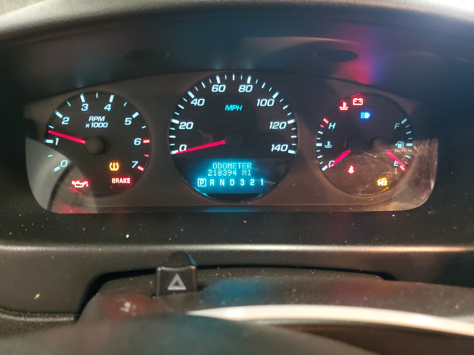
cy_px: 178
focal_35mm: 26
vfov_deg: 53.1
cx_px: 237
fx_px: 356
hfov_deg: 67.3
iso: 354
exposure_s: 1/15
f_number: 1.5
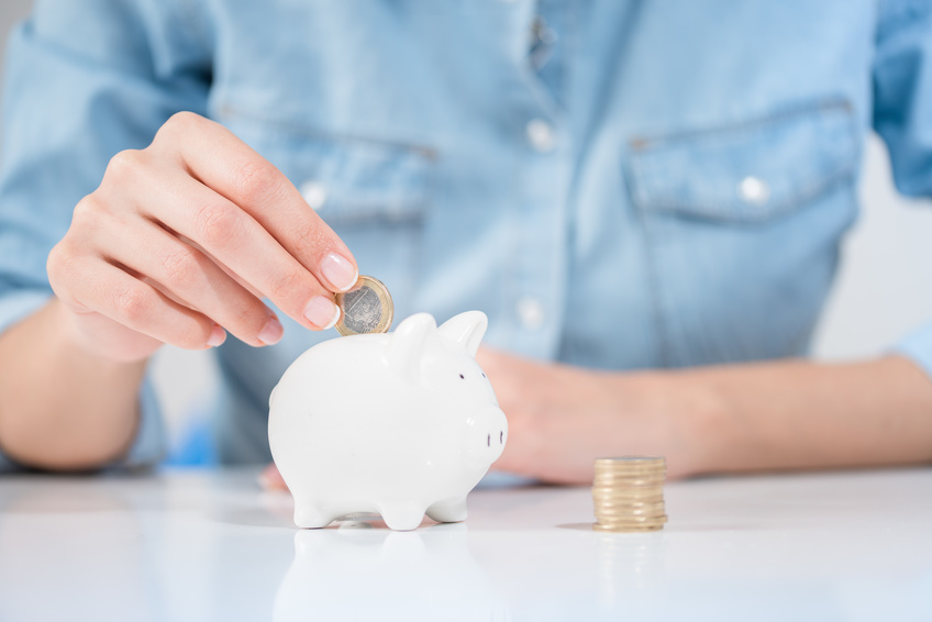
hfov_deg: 19.4
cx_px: 466
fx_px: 2719
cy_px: 311
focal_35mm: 105
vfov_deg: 13.1
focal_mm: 105
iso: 80
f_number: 3.2
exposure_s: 1/160
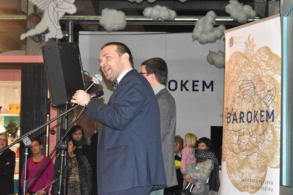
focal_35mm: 82
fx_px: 672
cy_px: 98
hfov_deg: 24.6
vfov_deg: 16.6
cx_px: 146
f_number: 8
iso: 6400
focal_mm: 55
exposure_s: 1/100
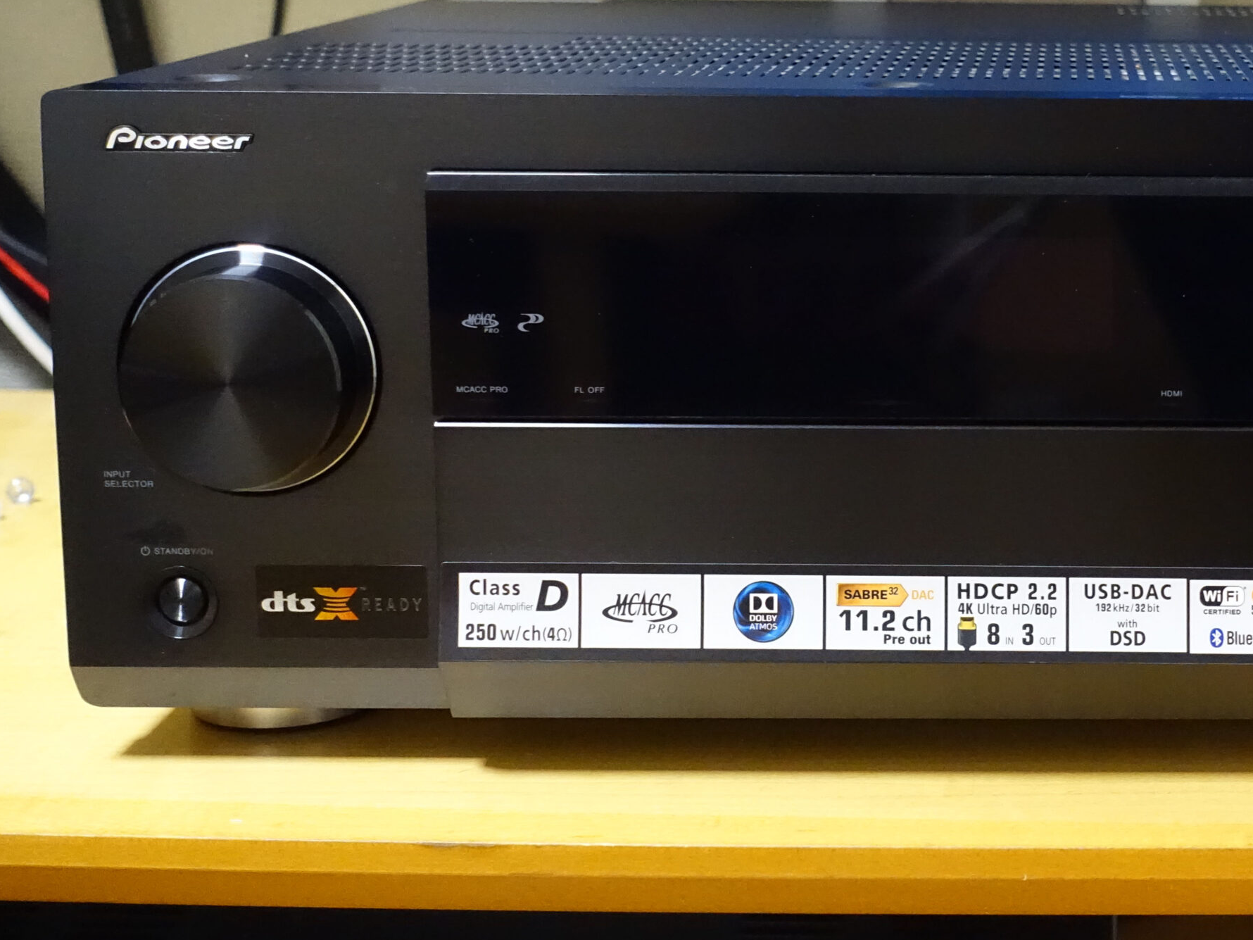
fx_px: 2353
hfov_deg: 29.5
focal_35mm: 65
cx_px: 871
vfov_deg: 22.6
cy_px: 441
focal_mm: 17.27
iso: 4000
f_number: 2.8
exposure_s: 1/100
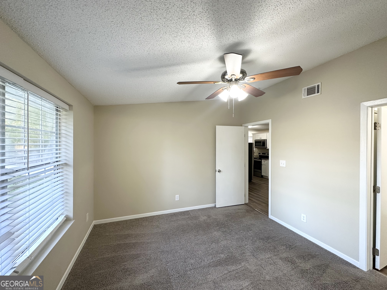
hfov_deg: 102.1
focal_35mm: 14
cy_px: 145
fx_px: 157
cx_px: 194
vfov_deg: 85.7
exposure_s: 1/60
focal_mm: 2.22
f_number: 2.2
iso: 160
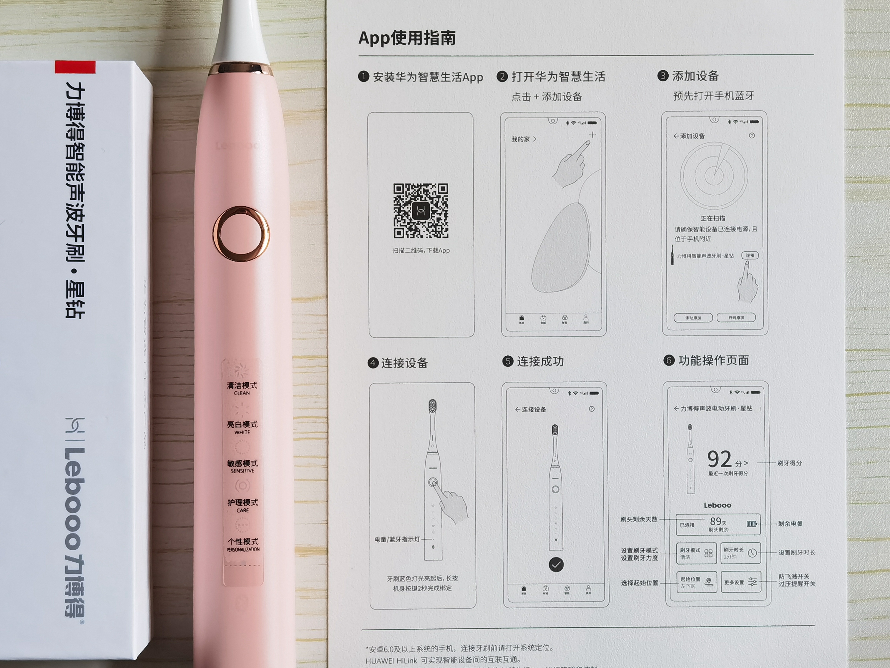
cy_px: 334
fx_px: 2083
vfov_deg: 18.2
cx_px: 445
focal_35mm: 81
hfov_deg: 24.1
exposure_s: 1/100
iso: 80
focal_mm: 6.71
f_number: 1.9
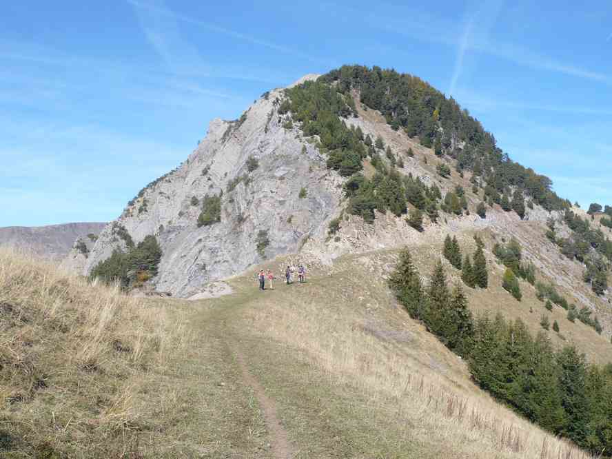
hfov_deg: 44.8
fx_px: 743
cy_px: 230
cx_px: 306
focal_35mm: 42
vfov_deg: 34.3
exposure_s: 1/160
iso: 100
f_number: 8
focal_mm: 5.8
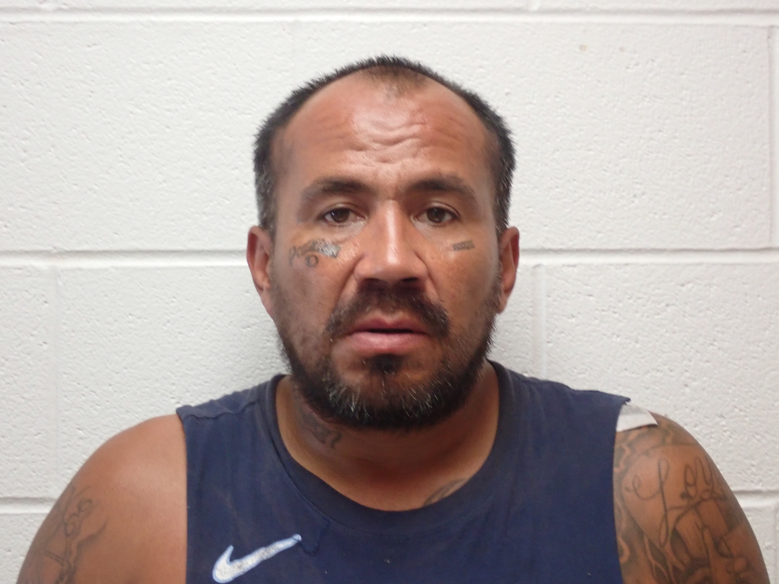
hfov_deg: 27.4
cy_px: 292
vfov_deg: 20.7
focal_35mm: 71
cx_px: 390
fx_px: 1598
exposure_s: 1/40
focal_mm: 12.73
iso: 800
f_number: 3.9
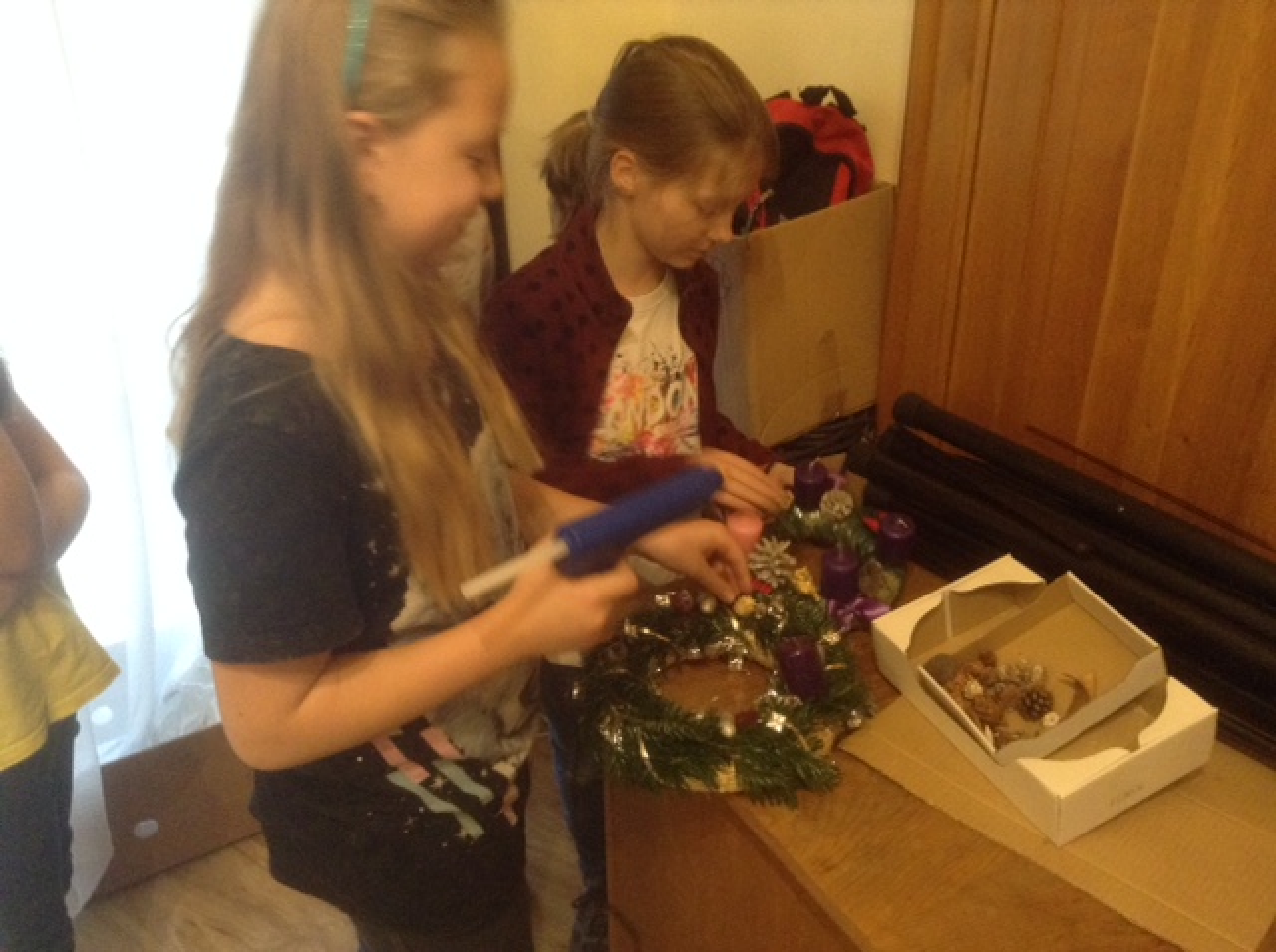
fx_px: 1215
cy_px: 476
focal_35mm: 33
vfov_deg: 42.8
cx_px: 638
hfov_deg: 55.4
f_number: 2.4
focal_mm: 3.3
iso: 250
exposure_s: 1/17
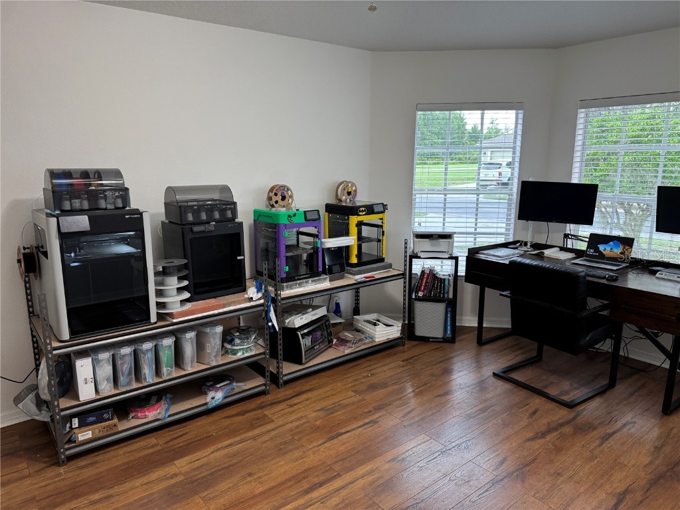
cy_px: 255
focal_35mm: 24
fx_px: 471
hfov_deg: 71.6
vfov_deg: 56.8
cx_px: 340
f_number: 1.78
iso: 200
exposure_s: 1/60
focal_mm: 6.76
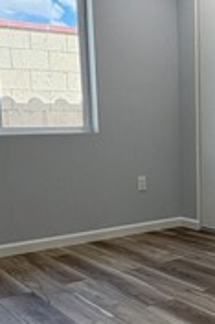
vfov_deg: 37.1
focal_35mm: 53
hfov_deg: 25.1
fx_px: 476
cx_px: 164
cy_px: 219
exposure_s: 1/139
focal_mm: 2.22
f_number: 2.2
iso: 80
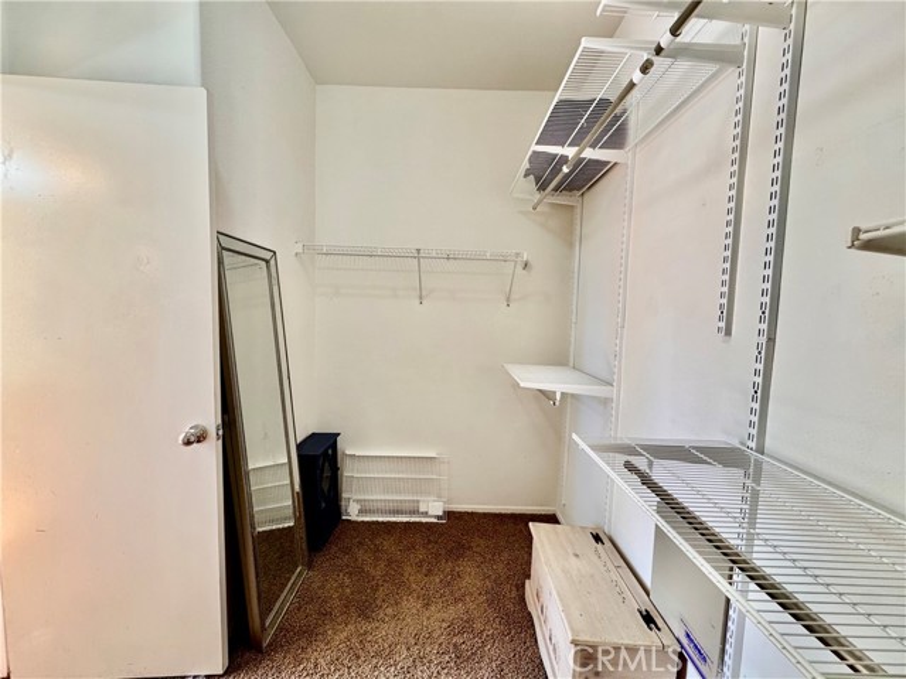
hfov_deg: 102.1
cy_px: 340
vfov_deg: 85.7
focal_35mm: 14
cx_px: 453
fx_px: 366
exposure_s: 1/120
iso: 250
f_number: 2.2
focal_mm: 2.22
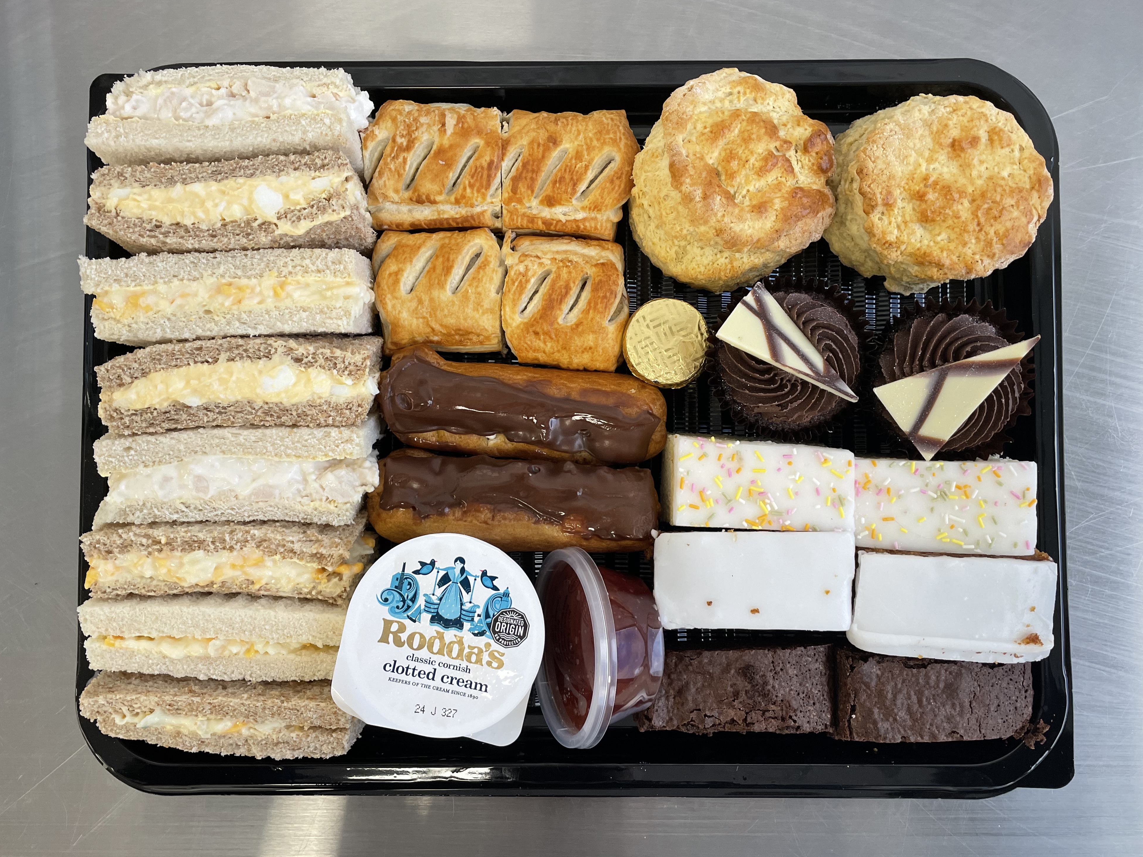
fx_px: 891
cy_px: 428
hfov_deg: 65.3
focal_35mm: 27
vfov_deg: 51.4
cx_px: 578
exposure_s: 1/100
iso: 125
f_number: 1.6
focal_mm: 4.2
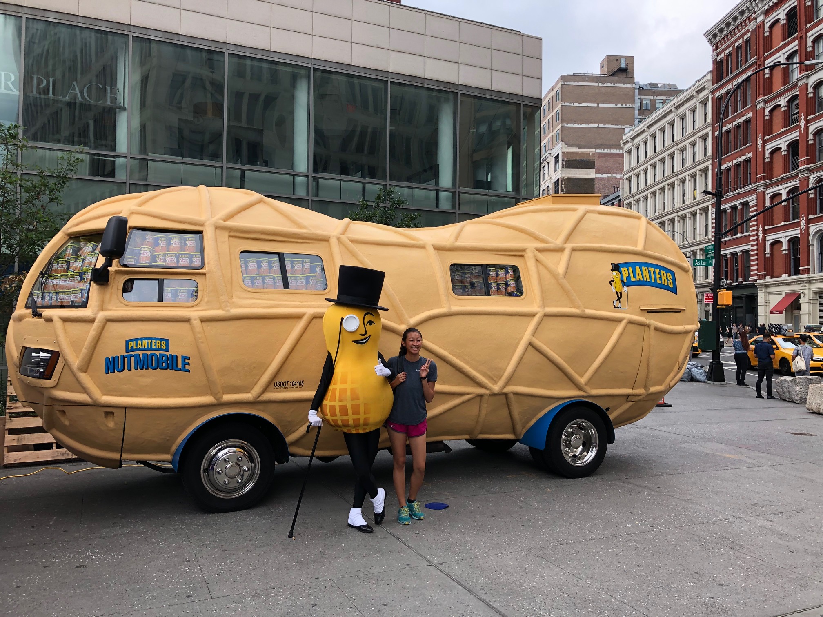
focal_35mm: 28
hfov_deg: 63.4
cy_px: 308
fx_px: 666
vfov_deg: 49.7
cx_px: 412
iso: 20
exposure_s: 1/333
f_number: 1.8
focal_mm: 4
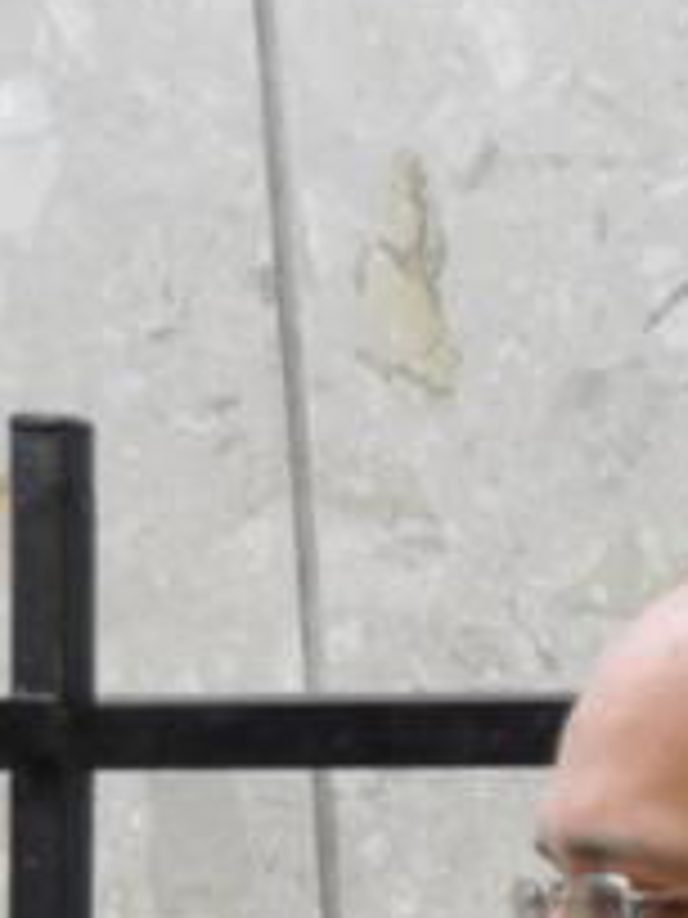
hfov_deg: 4.3
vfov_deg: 5.9
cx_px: 2226
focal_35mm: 333
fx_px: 8825
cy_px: 1179
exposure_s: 1/30
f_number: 5.6
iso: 400
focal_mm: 46
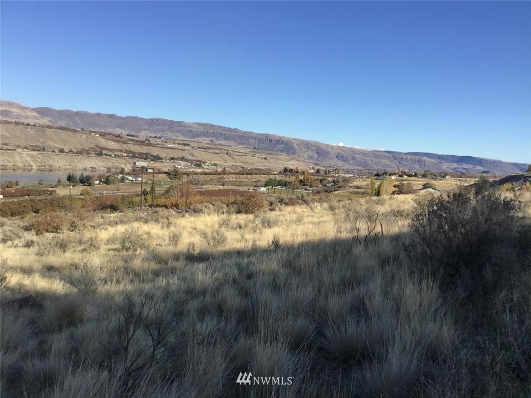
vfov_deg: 45.4
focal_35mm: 31
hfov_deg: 58.4
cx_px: 266
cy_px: 199
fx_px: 475
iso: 25
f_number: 2.4
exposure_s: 1/1164
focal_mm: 3.3
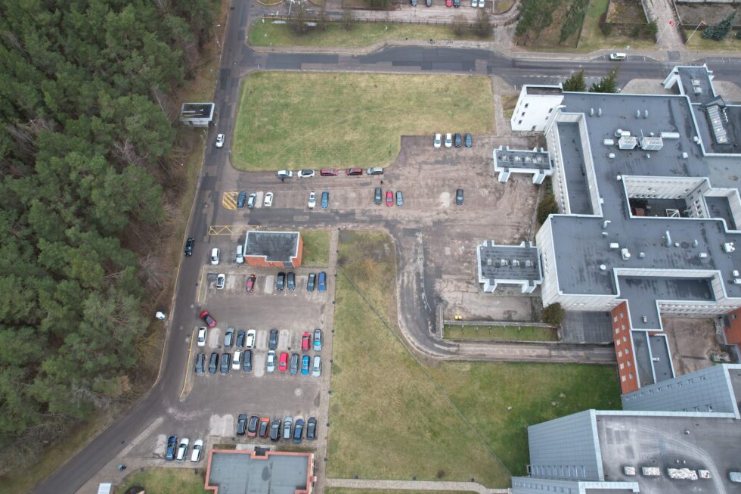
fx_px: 473
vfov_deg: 55.1
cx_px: 382
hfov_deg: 76.1
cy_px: 248
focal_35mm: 23
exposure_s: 1/80
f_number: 2.8
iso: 100
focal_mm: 8.38
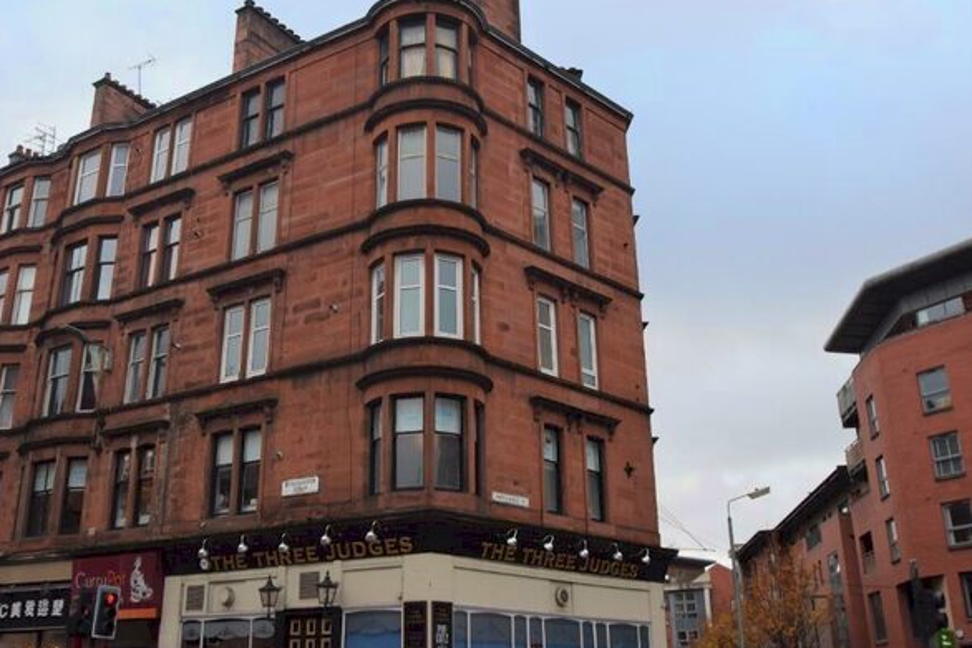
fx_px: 1015
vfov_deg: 35.3
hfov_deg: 50.9
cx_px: 408
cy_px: 271
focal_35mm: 38
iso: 100
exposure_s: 1/125
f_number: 5.6
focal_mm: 21
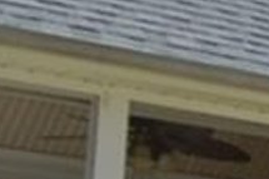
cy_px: 327
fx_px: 1605
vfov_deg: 6.2
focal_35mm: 215
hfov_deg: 7.4
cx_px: 1002
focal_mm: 18
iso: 100
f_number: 5
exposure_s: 1/200
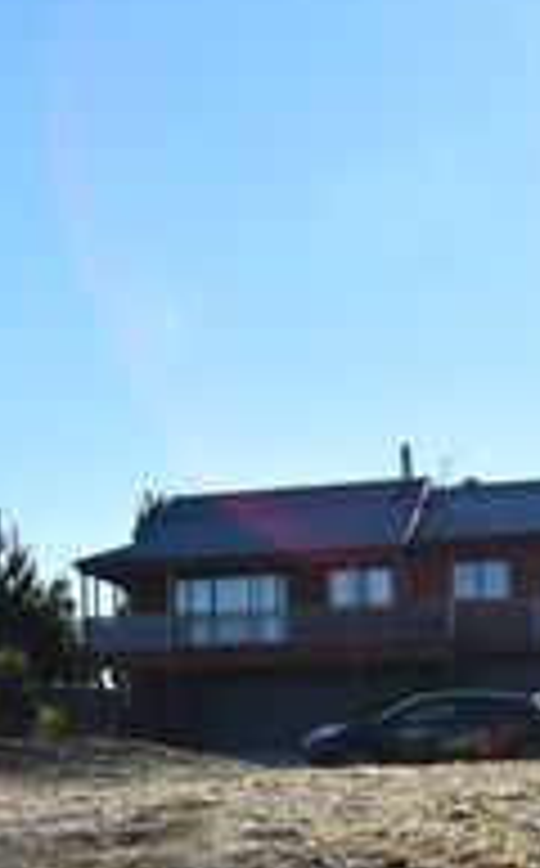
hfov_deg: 14.1
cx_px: -432
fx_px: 1938
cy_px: 600
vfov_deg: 25.1
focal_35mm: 82
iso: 200
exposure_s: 1/400
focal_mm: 22
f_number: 10
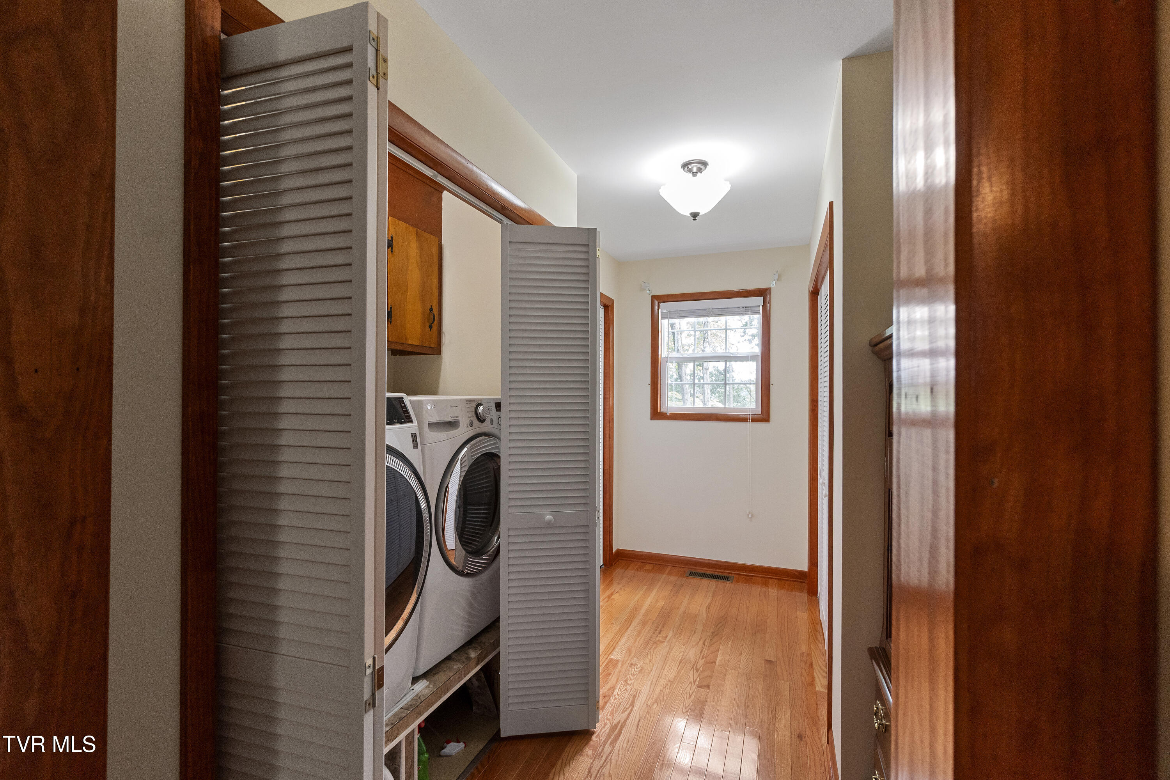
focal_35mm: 15
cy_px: 390
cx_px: 585
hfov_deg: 100.4
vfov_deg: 77.3
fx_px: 487
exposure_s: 1/20
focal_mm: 10
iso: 800
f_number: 8
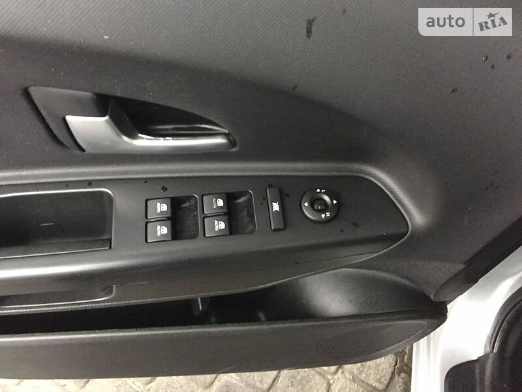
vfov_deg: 48.2
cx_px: 261
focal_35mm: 29
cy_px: 196
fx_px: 437
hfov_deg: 61.7
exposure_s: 1/17
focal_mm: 4.2
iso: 400
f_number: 2.2
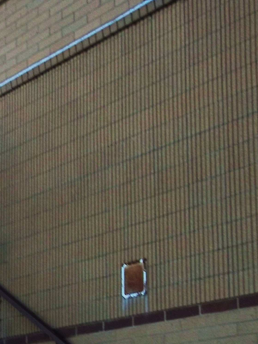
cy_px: 310
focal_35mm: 97
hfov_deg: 14.7
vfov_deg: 19.9
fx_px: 964
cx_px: -60
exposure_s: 1/160
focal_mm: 6.5
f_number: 8
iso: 80
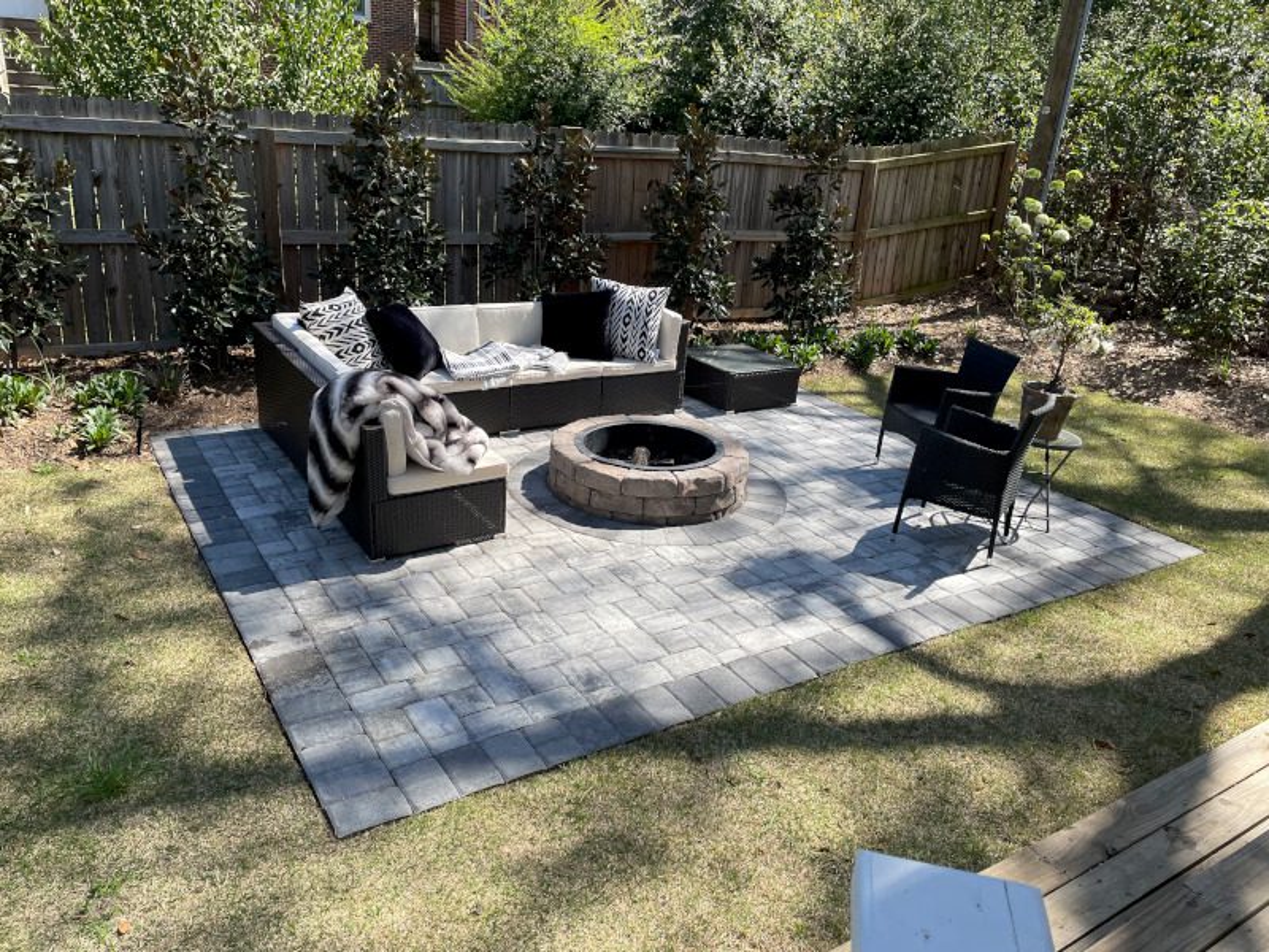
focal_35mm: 26
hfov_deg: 67.3
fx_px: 953
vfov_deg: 53.1
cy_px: 476
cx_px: 634
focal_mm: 4.2
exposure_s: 1/2132
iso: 32
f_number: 1.6
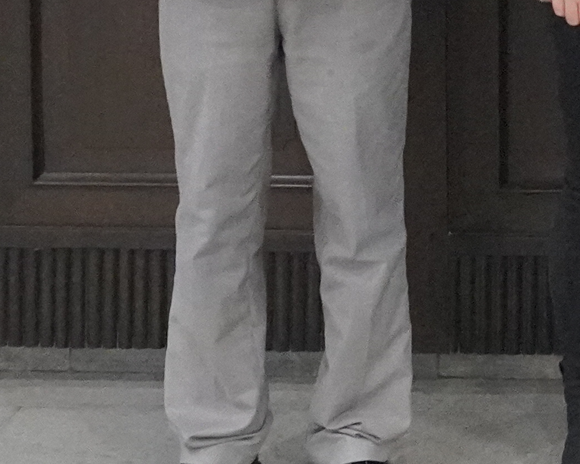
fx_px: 2232
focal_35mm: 130
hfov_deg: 13.5
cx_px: 996
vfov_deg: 11.1
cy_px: -367
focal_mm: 16
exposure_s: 1/160
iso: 6400
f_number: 4
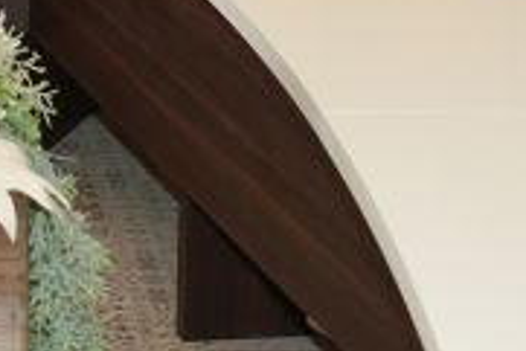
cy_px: -442
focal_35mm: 181
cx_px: -203
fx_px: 2647
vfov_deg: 7.2
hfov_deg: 11.0
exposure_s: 1/160
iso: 1000
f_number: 4
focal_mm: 32
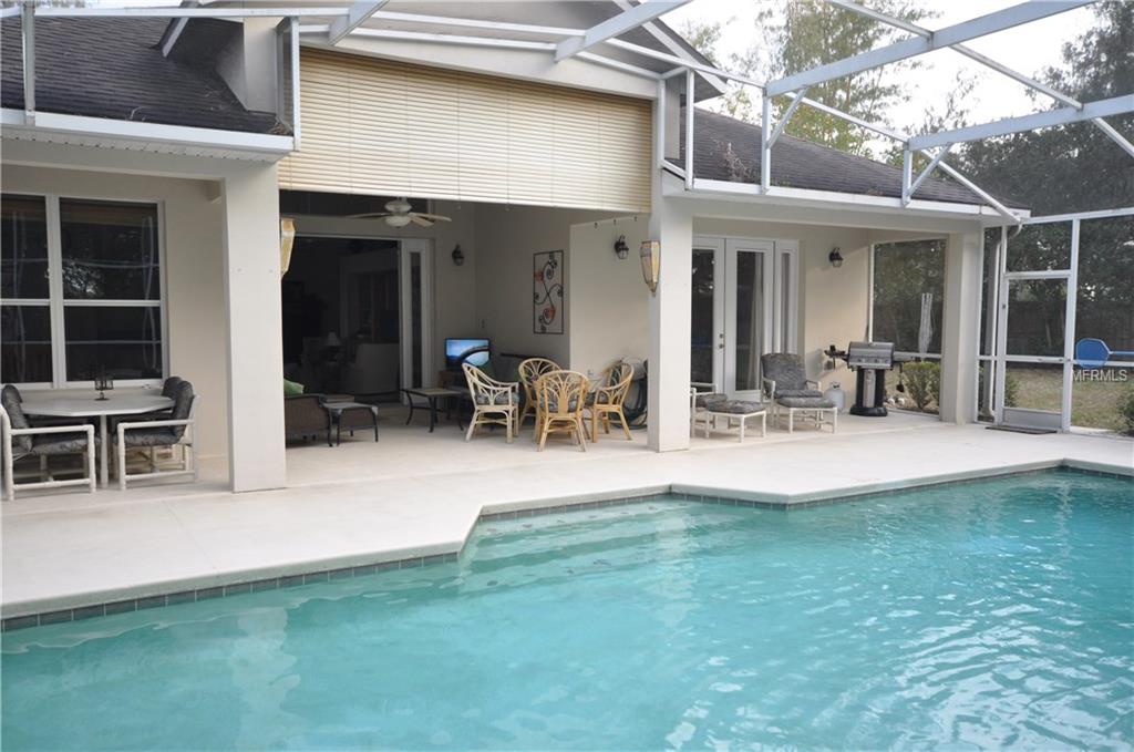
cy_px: 376
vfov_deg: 43.5
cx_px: 567
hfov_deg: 62.0
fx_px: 943
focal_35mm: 30
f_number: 7.1
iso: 500
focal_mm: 20
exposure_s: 1/60
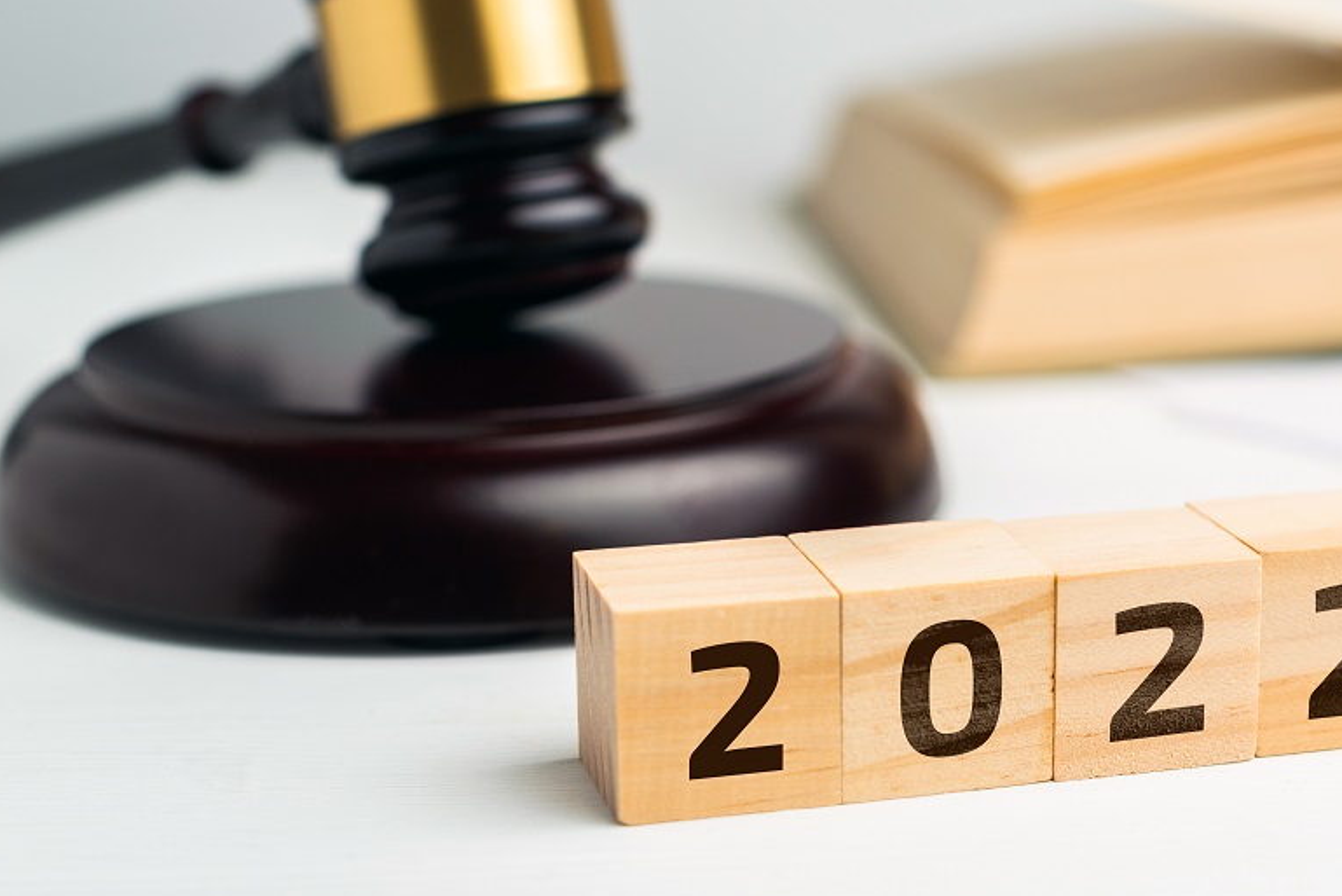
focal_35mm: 78
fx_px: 2908
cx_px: 1028
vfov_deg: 17.5
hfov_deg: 25.6
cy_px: 388
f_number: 4
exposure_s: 1/125
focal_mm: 50
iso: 160
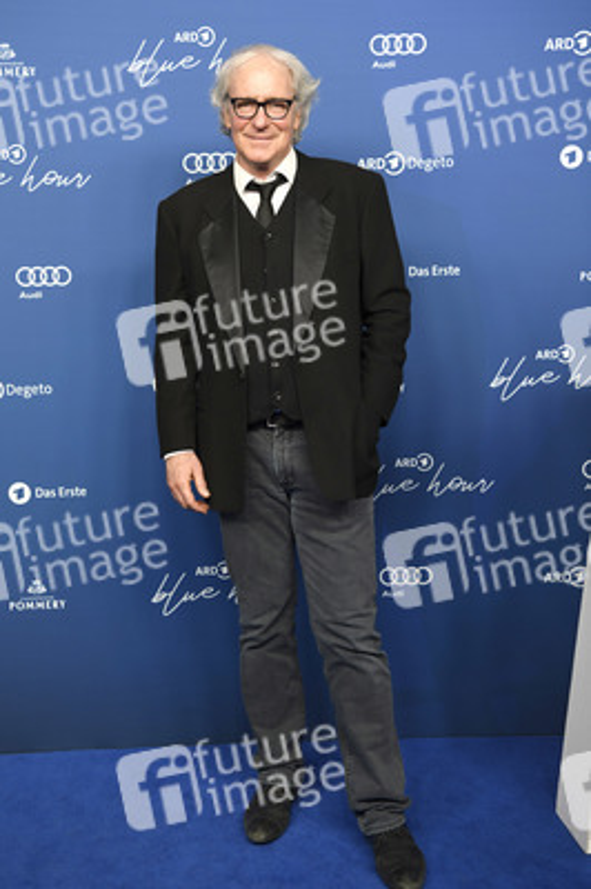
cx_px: 296
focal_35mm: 45
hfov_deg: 29.8
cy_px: 444
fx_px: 1110
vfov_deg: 43.6
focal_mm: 45
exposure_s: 1/250
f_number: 4
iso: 800
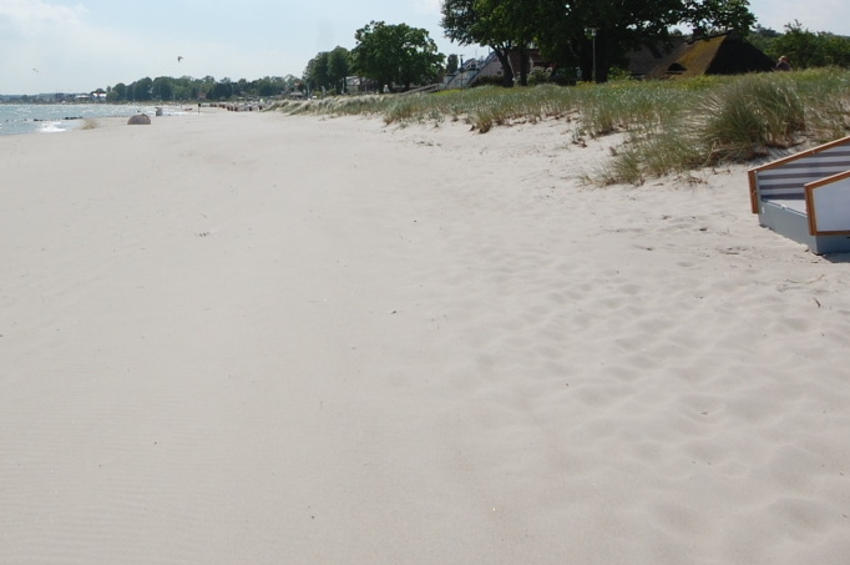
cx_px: 248
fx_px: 778
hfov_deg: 55.4
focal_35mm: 33
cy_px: 51
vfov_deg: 37.2
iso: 200
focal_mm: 10
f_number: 11
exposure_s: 1/500
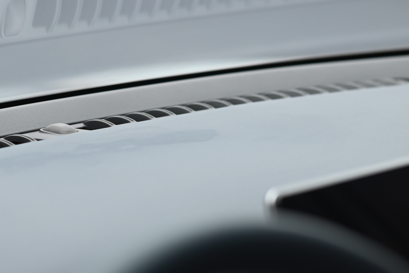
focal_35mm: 148
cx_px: 114
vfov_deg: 9.3
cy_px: 121
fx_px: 1682
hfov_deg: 13.8
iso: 900
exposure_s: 1/125
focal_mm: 85
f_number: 2.8
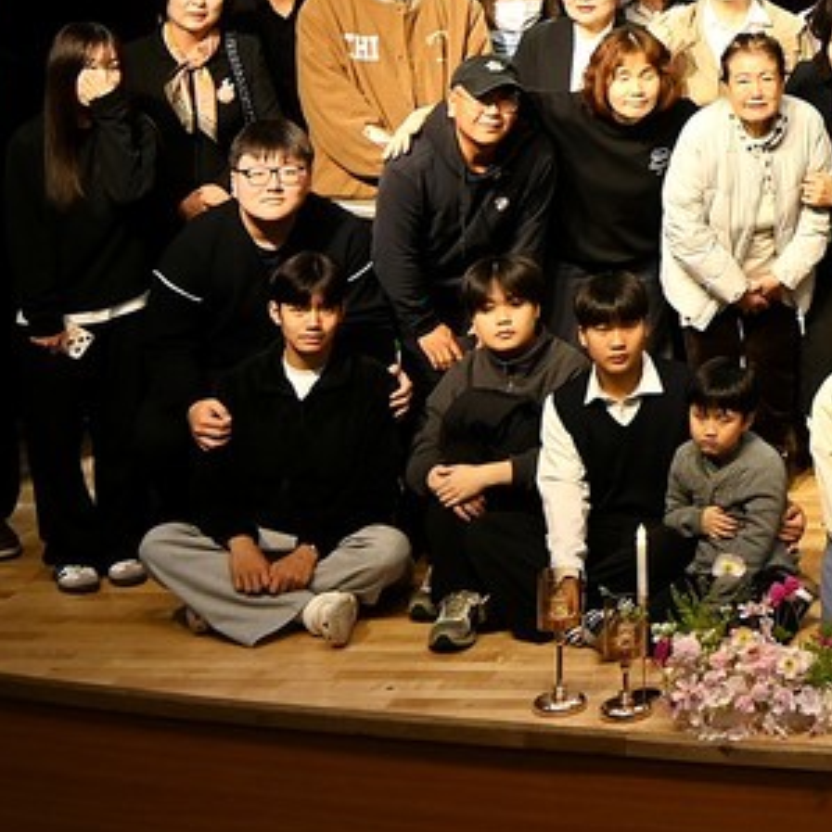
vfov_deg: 16.0
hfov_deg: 15.2
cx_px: 1347
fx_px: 2823
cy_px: -216
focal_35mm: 104
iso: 220
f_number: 4
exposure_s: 1/60
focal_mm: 19
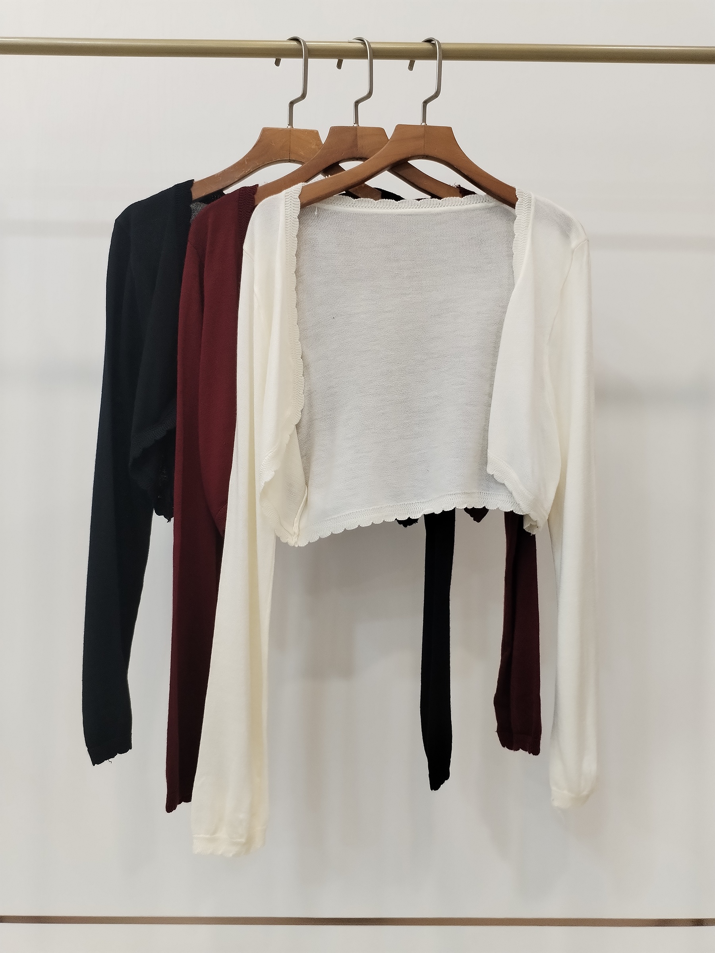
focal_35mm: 29
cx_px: 358
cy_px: 476
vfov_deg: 61.7
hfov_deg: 48.2
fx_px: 799
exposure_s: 1/60
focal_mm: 4.75
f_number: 1.8
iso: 444
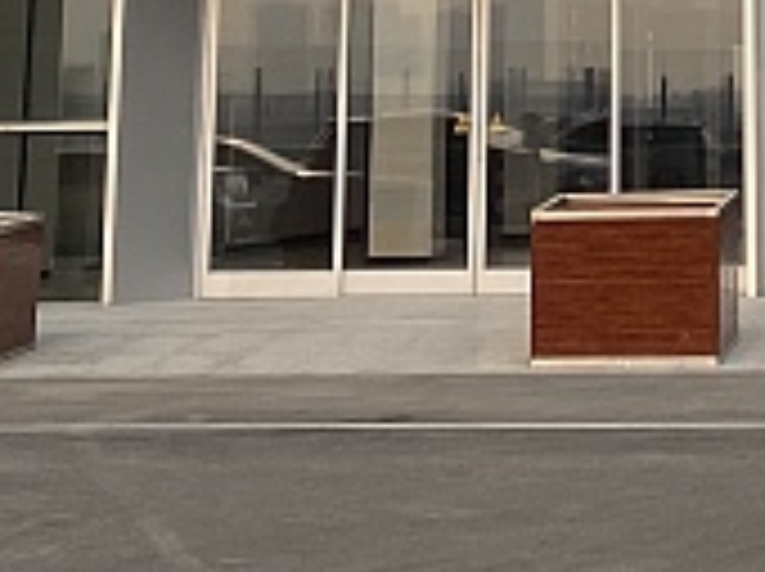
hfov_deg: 12.4
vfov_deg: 8.3
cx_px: 819
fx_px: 3465
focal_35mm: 157
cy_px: -1022
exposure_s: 1/1206
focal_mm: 4.25
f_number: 1.8
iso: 32
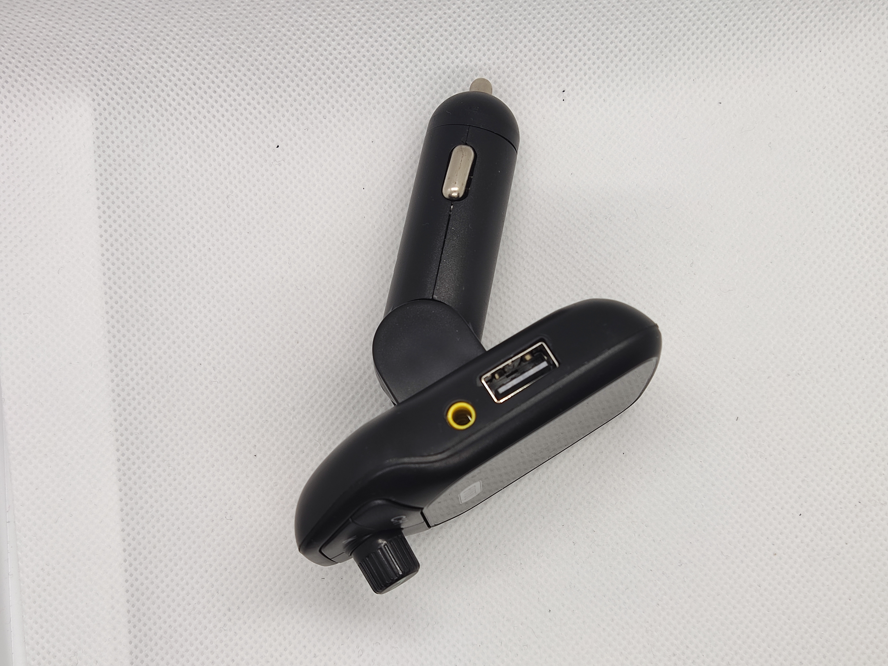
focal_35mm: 40
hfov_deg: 46.8
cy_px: 333
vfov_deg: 36.0
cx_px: 444
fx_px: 1026
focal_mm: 4.71
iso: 50
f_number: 1.79
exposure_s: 1/123
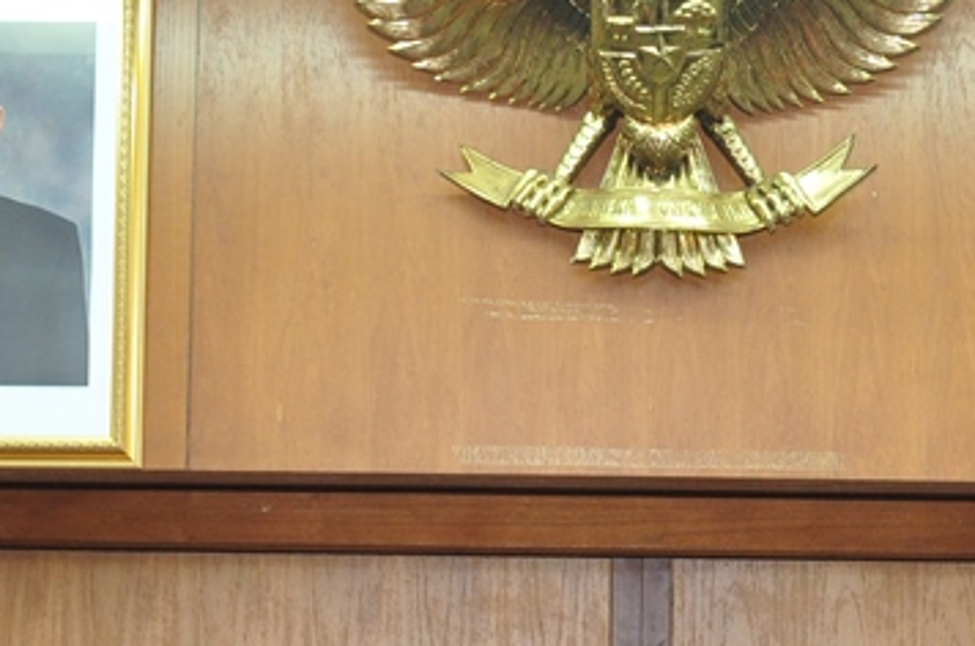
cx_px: 701
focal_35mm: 95
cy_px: 824
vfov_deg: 13.8
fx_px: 2568
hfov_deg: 21.4
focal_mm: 22
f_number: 5.6
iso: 640
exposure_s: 1/30
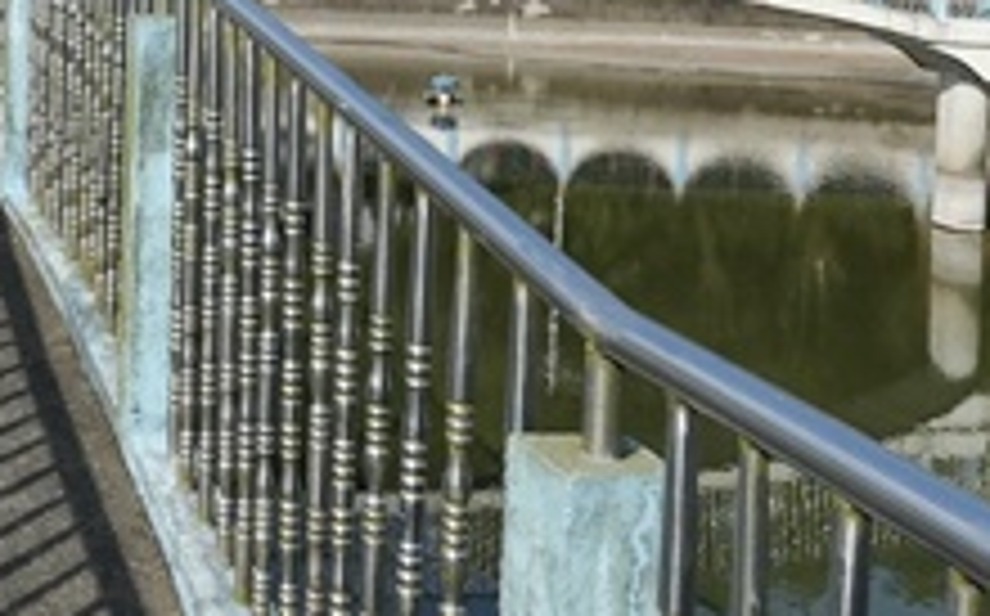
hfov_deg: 28.3
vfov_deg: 18.9
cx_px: -135
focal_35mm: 65
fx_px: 1752
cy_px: -115
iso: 2000
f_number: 11
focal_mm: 14
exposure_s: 1/4000
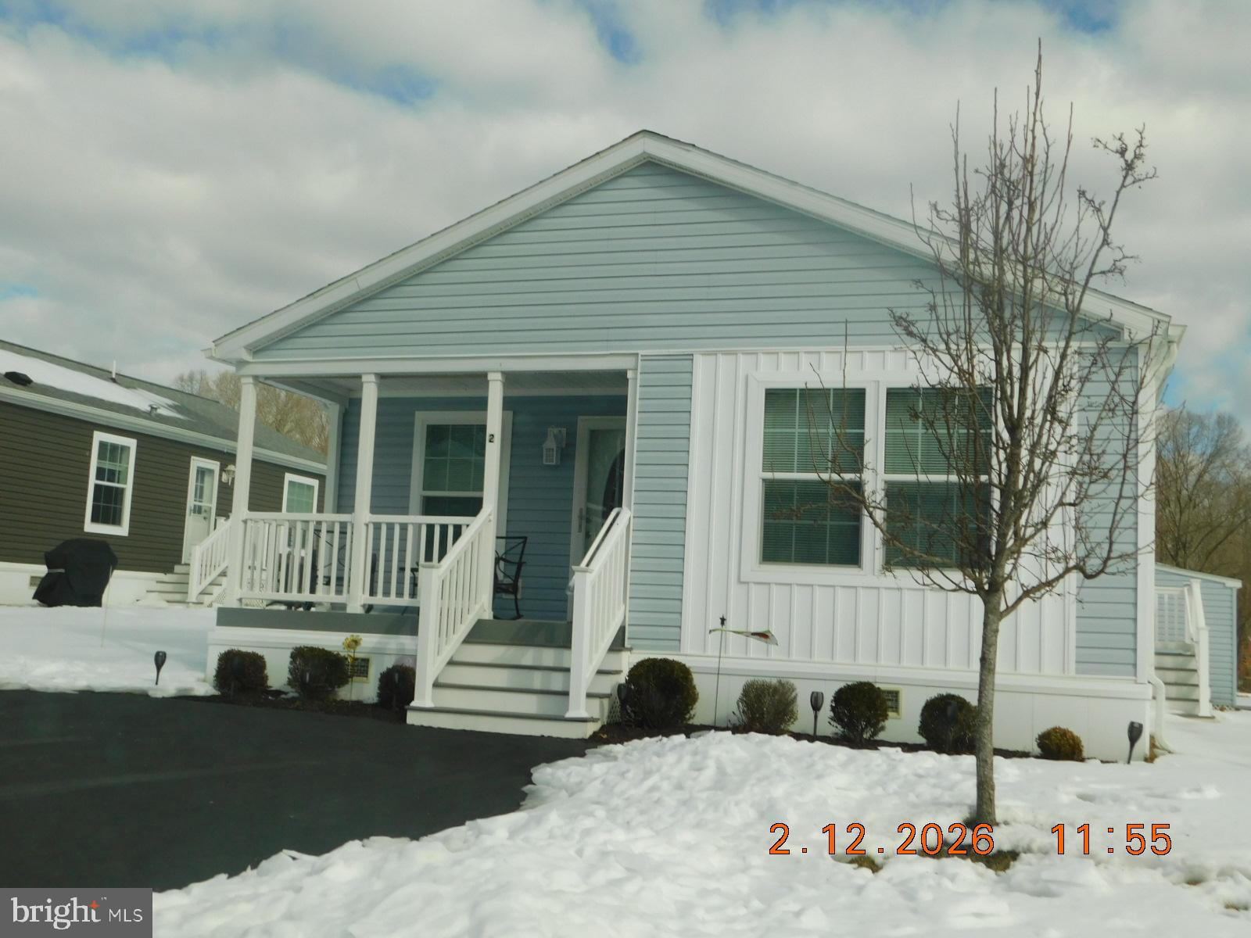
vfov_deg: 39.7
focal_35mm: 36
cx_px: 626
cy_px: 469
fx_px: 1301
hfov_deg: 51.4
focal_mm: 6.3
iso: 125
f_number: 7
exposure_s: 1/500
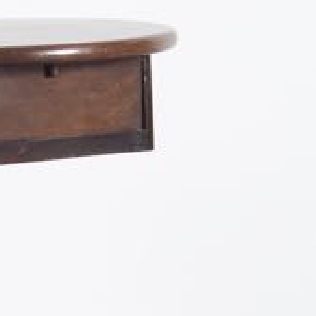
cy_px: 275
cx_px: -425
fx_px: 4906
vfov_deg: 3.7
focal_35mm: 475
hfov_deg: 3.6
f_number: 5.6
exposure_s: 1/125
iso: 100
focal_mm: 50
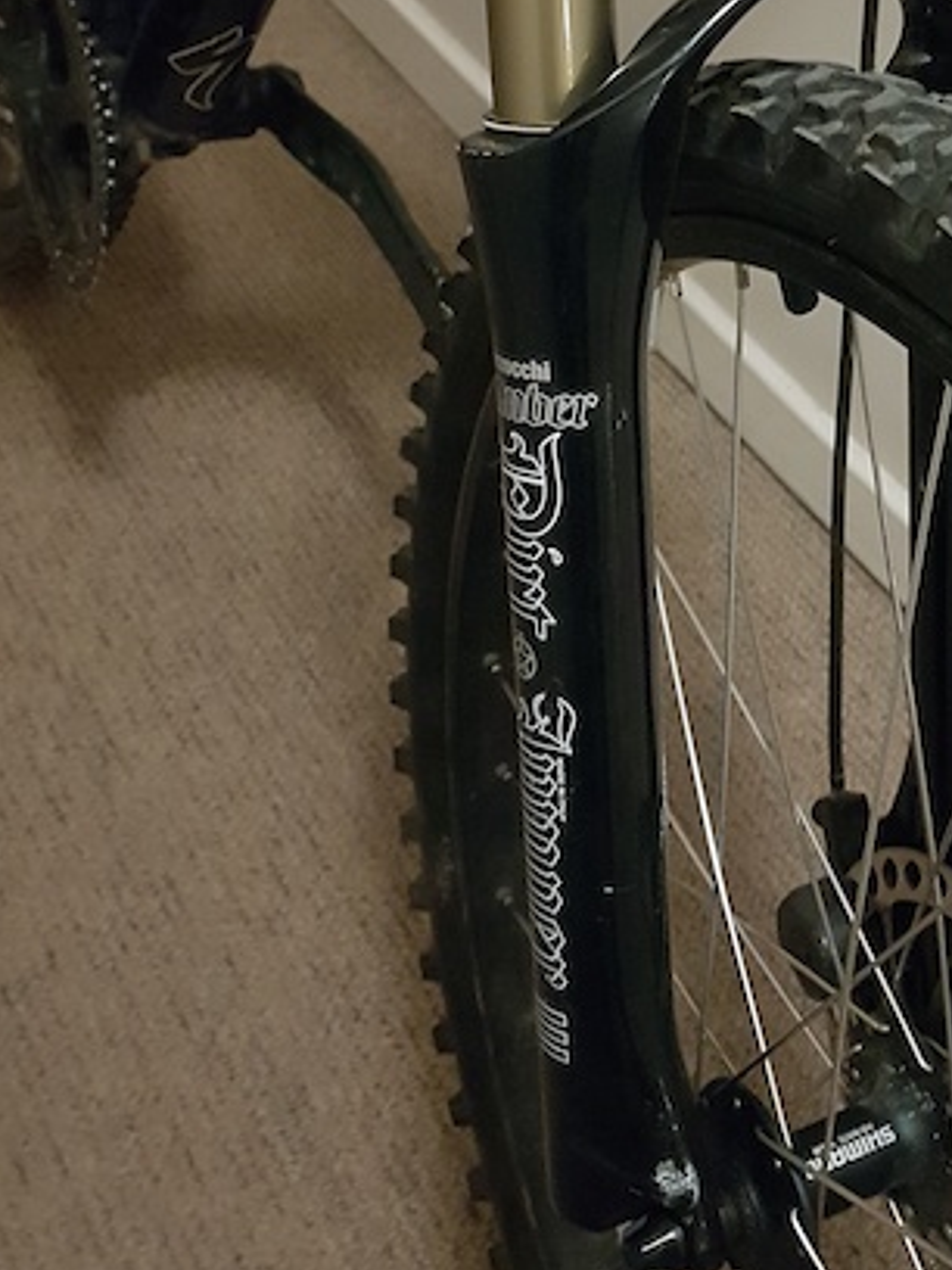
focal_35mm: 51
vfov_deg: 36.7
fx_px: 1870
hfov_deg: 27.4
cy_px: 336
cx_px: 874
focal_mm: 4.2
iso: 800
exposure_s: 1/10
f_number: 1.7
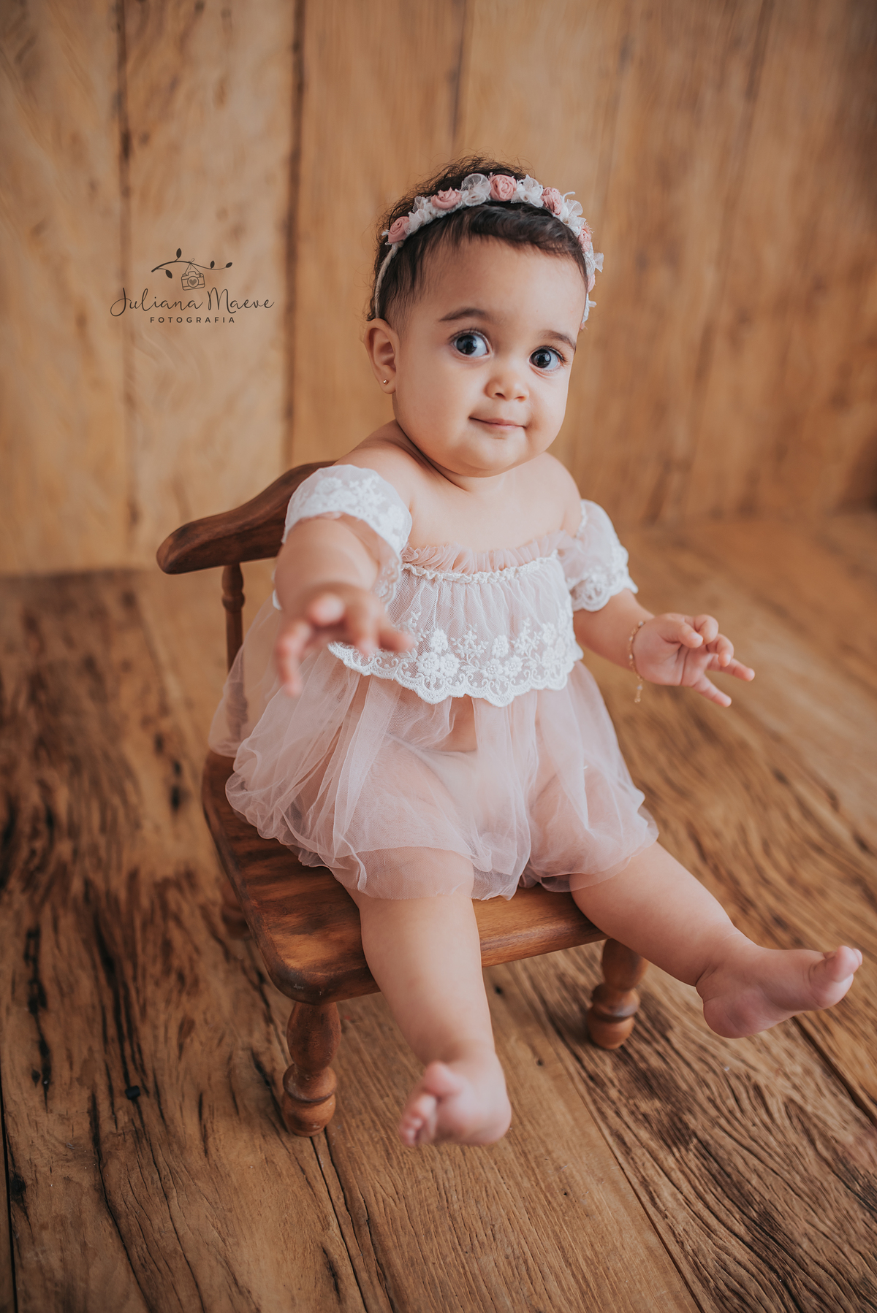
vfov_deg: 54.4
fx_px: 1278
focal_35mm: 35
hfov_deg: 37.9
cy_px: 656
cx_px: 438
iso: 125
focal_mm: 35
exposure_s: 1/125
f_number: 2
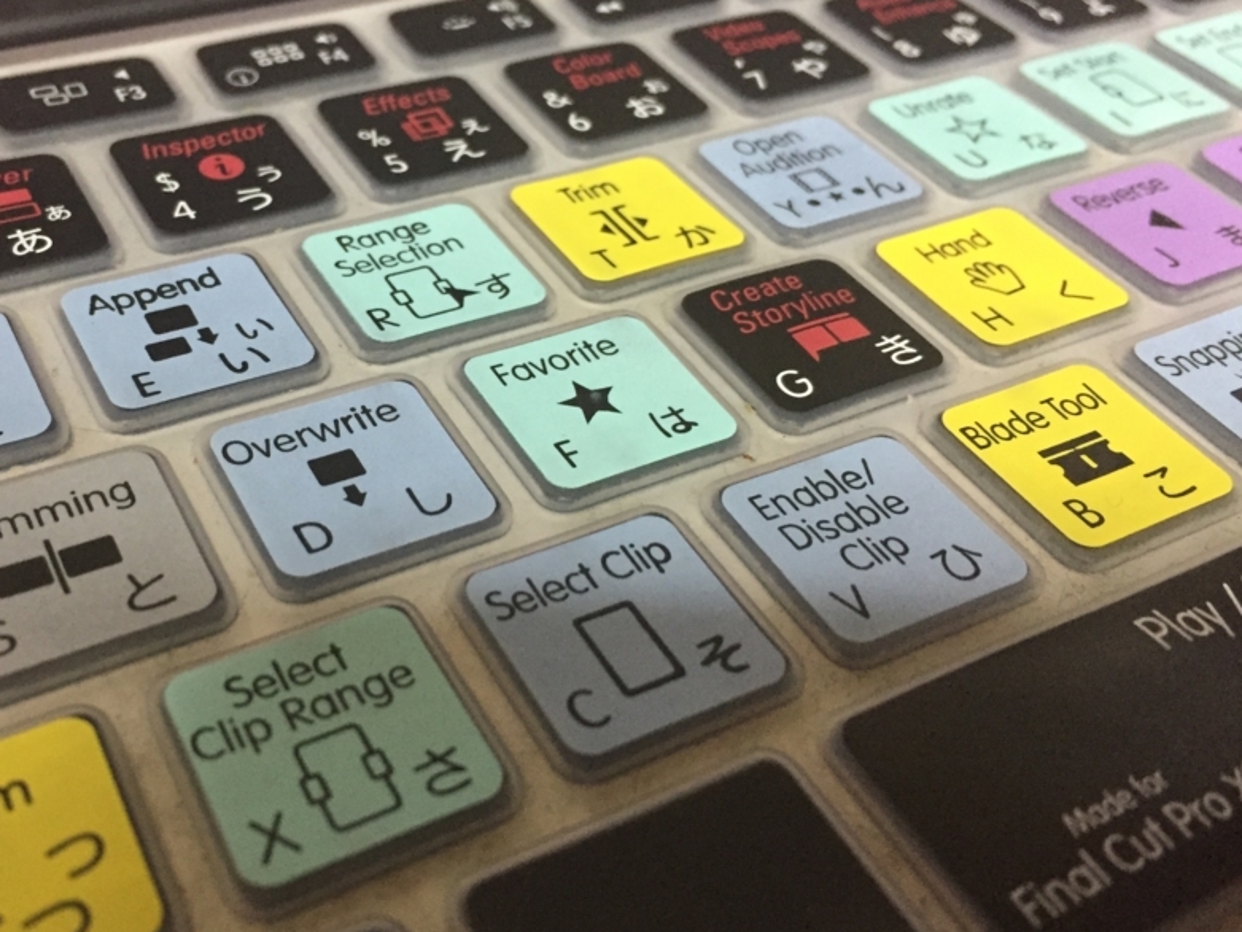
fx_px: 1364
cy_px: 394
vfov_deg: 37.6
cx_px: 442
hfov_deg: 48.4
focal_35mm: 38
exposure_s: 1/20
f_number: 2.2
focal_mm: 4.15
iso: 250
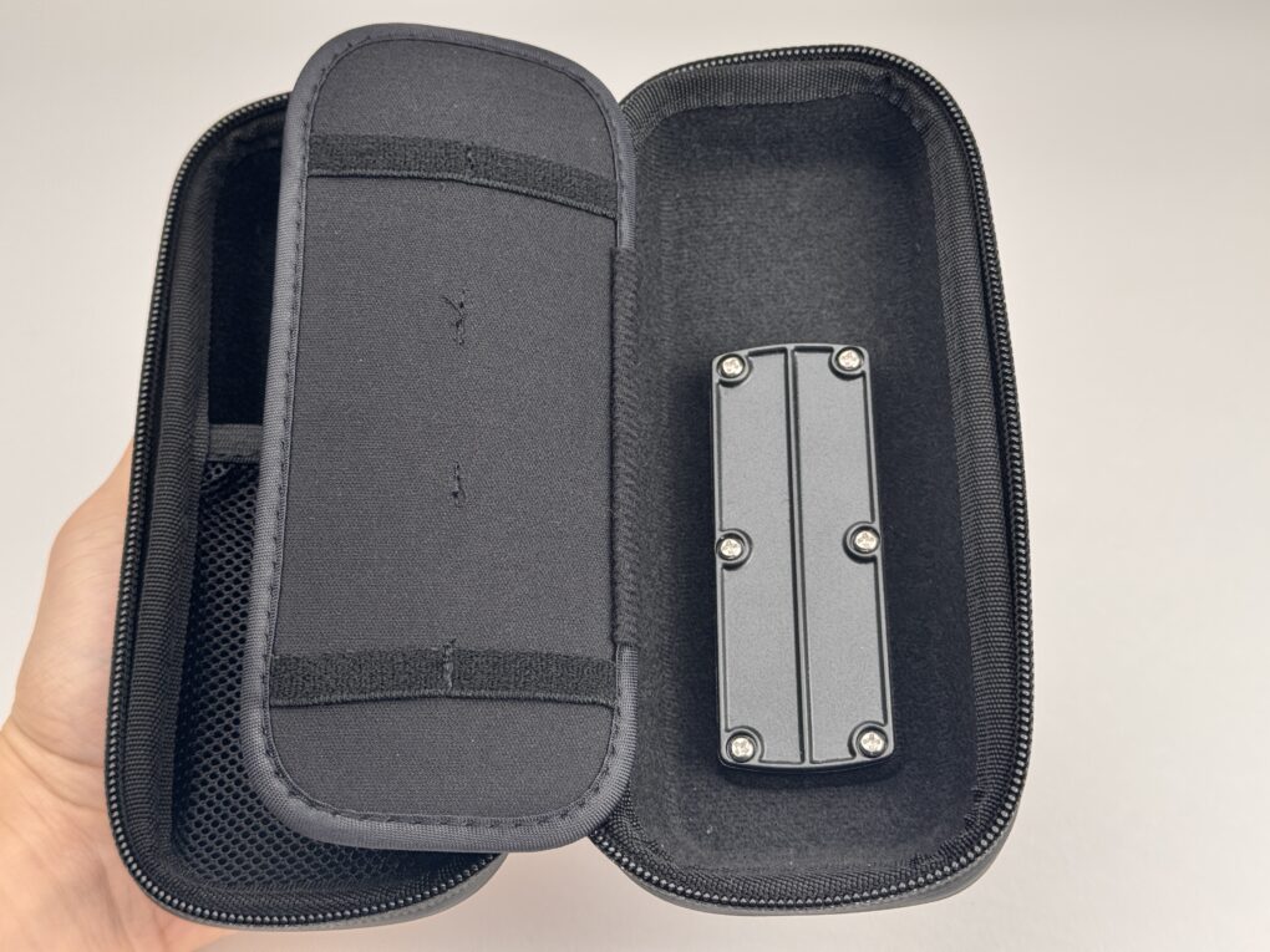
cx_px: 635
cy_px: 476
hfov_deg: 39.7
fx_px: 1761
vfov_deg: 30.3
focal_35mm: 48
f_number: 1.78
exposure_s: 1/445
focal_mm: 6.76
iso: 64
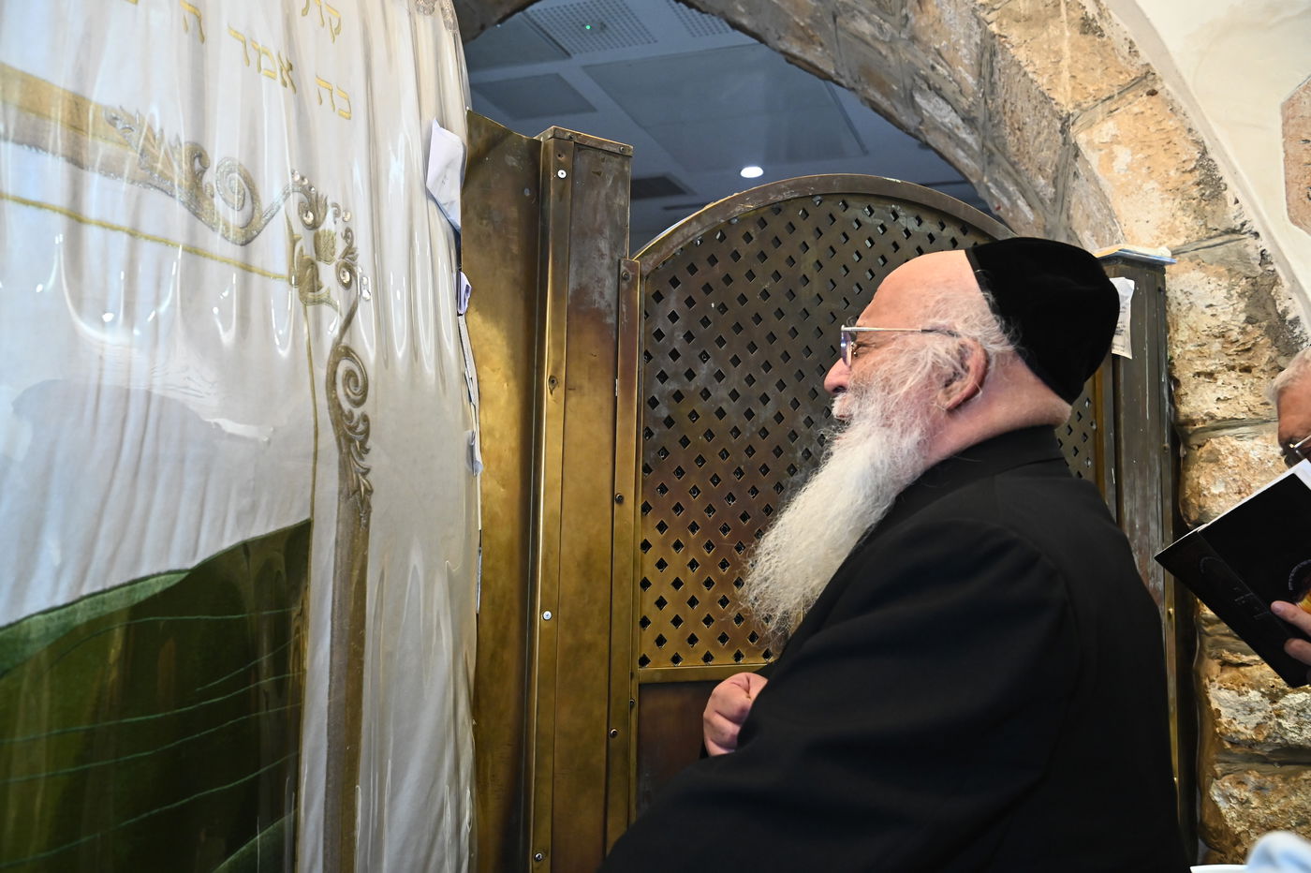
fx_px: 1165
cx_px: 656
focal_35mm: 32
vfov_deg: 41.1
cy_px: 436
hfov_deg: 58.7
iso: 3200
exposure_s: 1/125
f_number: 5.6
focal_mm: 32
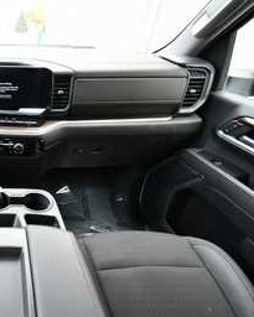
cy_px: 162
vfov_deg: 75.0
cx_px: 7
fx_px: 207
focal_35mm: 22
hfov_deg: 52.1
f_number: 4.5
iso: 900
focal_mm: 10
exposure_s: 1/125
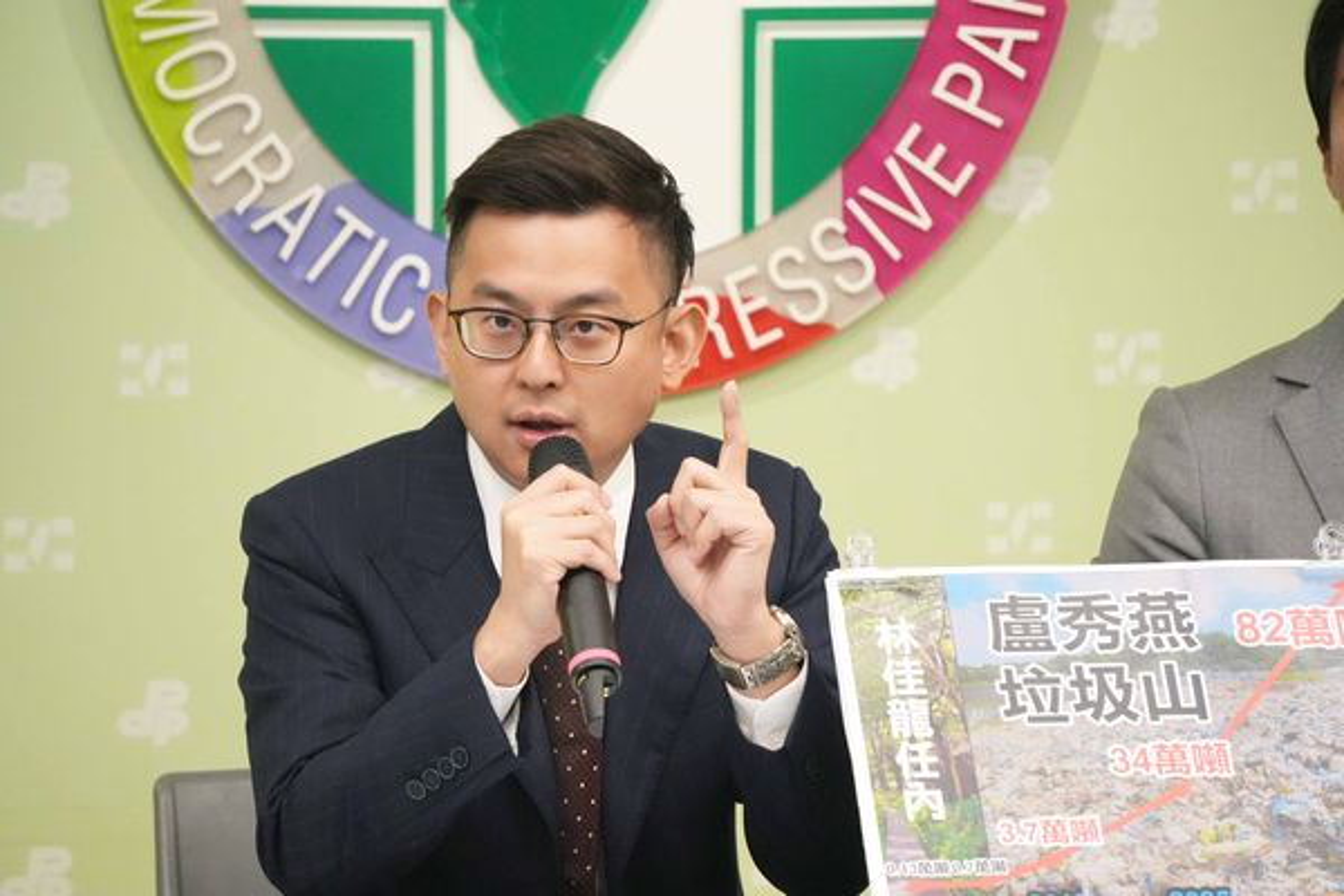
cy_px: 448
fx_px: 9519
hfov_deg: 8.1
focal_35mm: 255
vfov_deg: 5.4
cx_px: 672
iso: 3200
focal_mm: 170
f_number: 6.3
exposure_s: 1/320
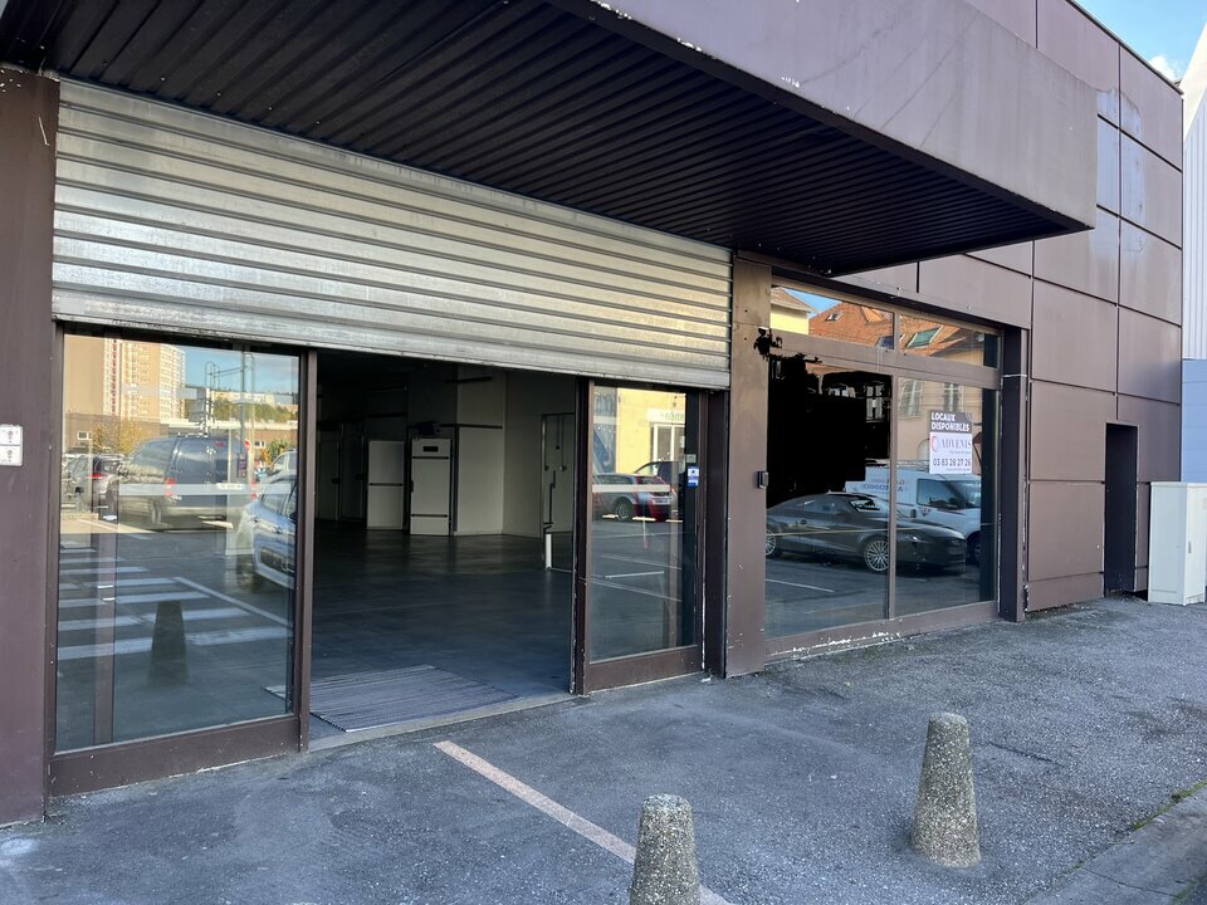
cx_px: 604
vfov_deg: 53.1
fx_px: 907
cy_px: 452
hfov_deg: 67.3
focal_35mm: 26
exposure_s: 1/282
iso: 40
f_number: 1.6
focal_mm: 5.1
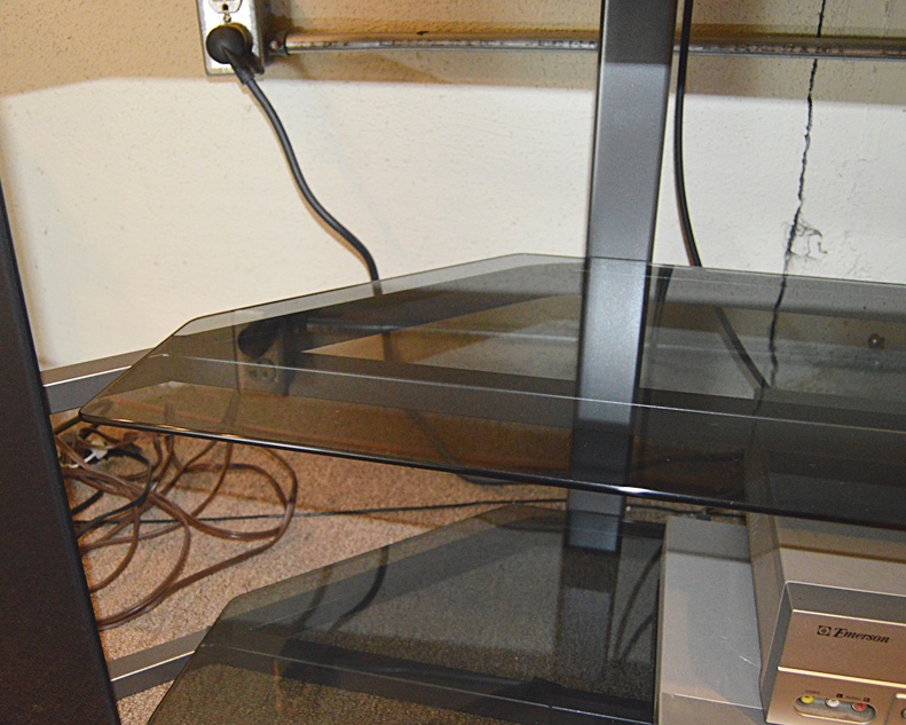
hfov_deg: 55.6
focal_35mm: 32
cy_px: 364
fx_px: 858
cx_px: 417
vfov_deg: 45.8
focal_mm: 18
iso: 2500
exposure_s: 1/60
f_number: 3.5
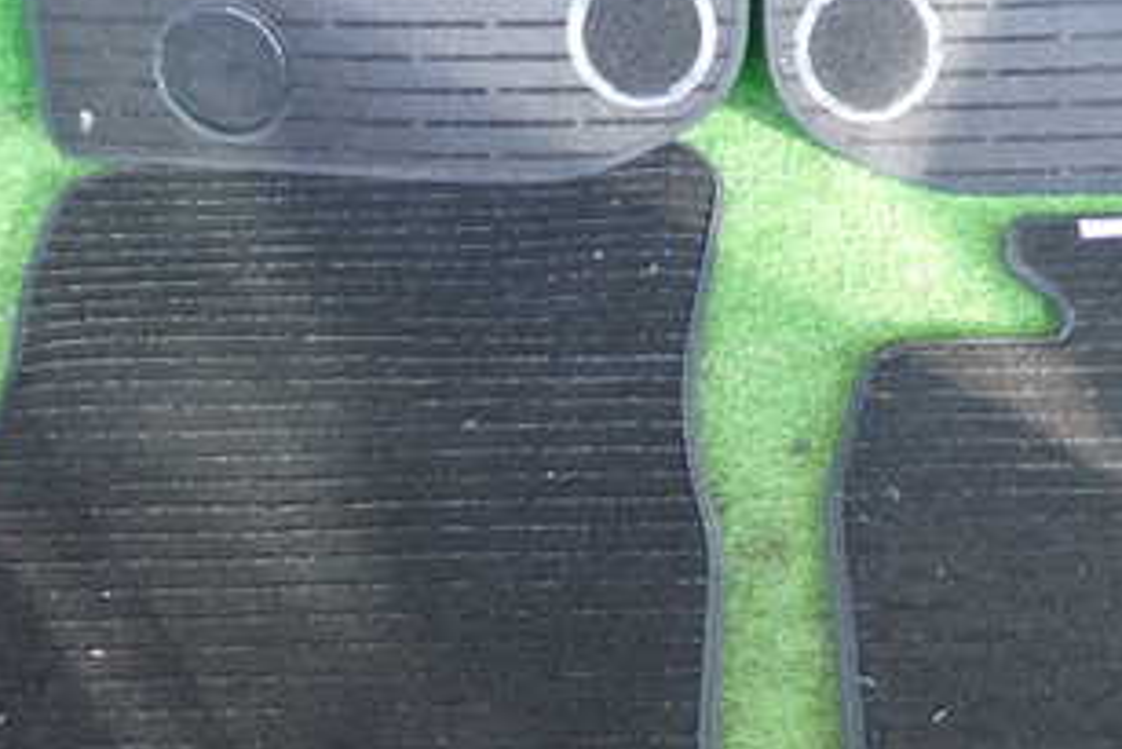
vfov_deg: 20.9
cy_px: 354
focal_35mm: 65
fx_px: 2027
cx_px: 767
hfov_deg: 30.7
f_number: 2.4
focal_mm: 5.79
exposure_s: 1/40
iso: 200
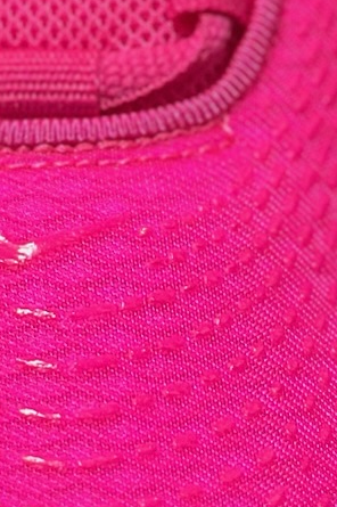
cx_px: 9
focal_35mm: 230
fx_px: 3234
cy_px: -79
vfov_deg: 8.9
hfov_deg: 6.0
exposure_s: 1/467
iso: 80
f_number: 1.78
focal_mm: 6.86
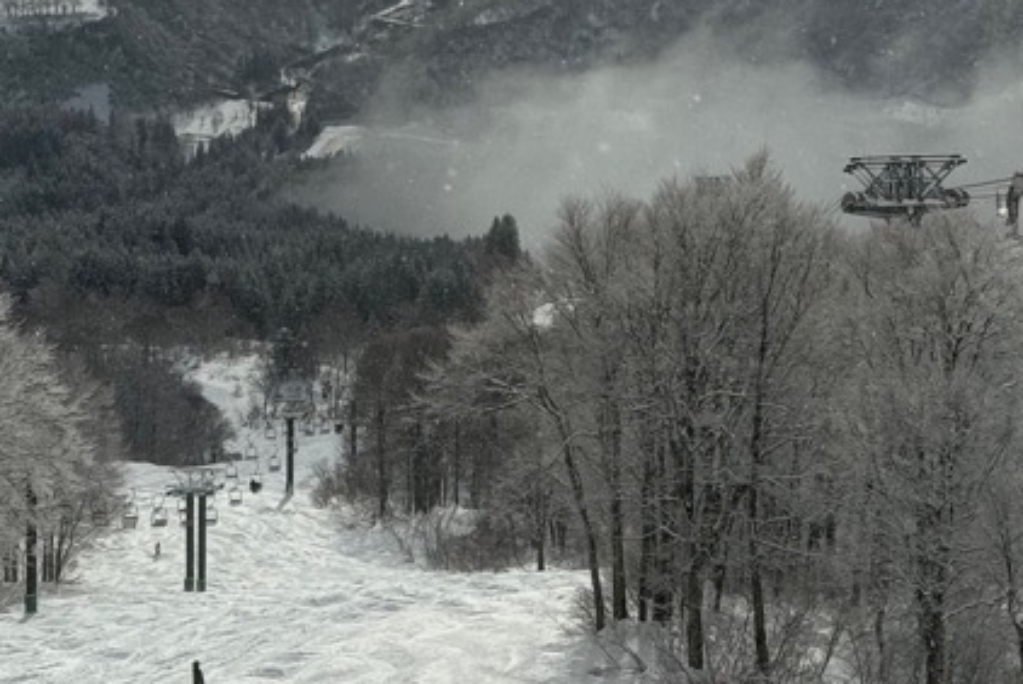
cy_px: -112
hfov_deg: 16.7
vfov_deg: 11.2
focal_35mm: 121
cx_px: 882
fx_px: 3441
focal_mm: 6.86
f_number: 1.78
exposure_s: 1/20000
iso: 64
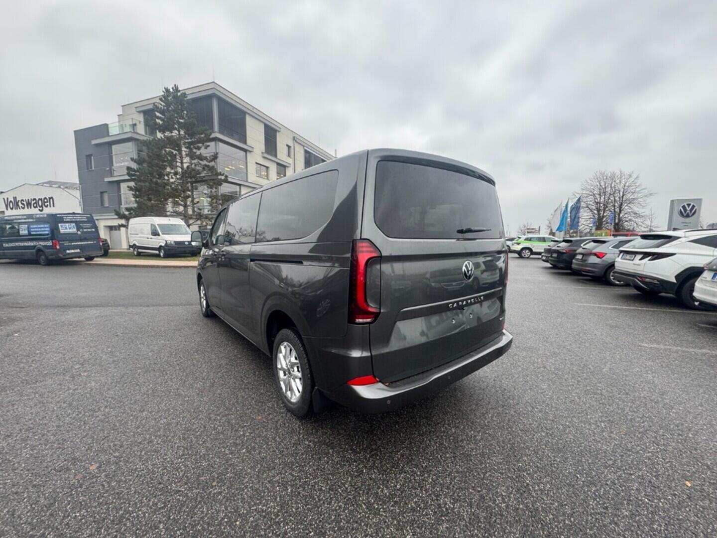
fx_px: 290
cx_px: 358
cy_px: 269
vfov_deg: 85.7
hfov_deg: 102.1
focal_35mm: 14
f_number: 2.2
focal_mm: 2.22
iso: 100
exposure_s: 1/99
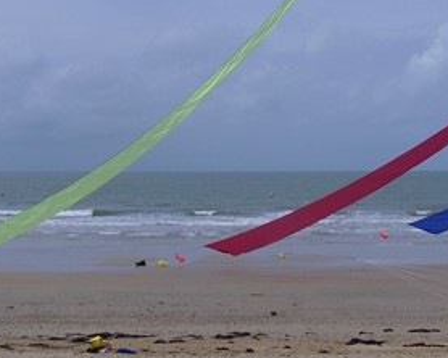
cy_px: 140
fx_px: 1020
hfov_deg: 24.8
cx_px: 223
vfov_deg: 19.9
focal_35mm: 77
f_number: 9.5
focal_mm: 5.6
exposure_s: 1/412
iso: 80
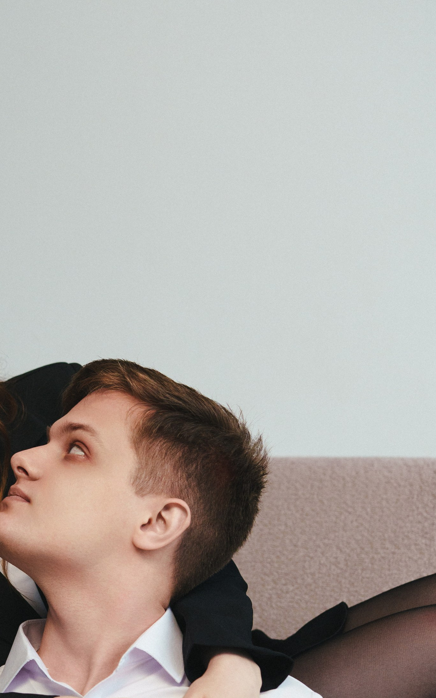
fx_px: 1273
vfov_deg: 30.1
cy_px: 532
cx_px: 1
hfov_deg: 18.9
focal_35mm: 67
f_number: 2.8
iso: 1000
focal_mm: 35
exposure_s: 1/250
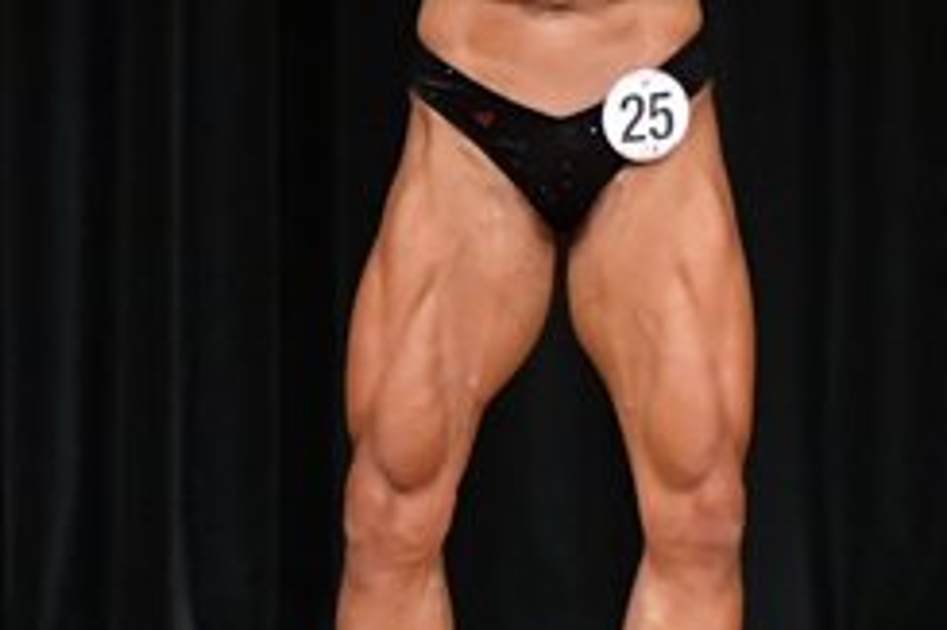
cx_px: 1239
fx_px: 22423
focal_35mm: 853
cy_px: 193
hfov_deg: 2.4
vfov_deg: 1.6
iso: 5000
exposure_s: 1/400
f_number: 5.6
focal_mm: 180
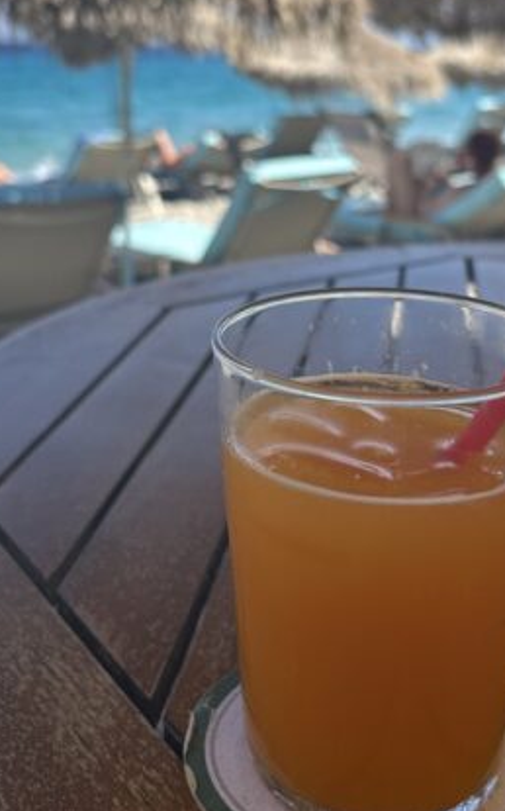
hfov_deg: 30.5
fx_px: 927
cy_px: 245
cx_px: 261
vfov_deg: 46.2
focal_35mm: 42
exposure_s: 1/2299
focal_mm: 5.7
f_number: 1.5
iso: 50
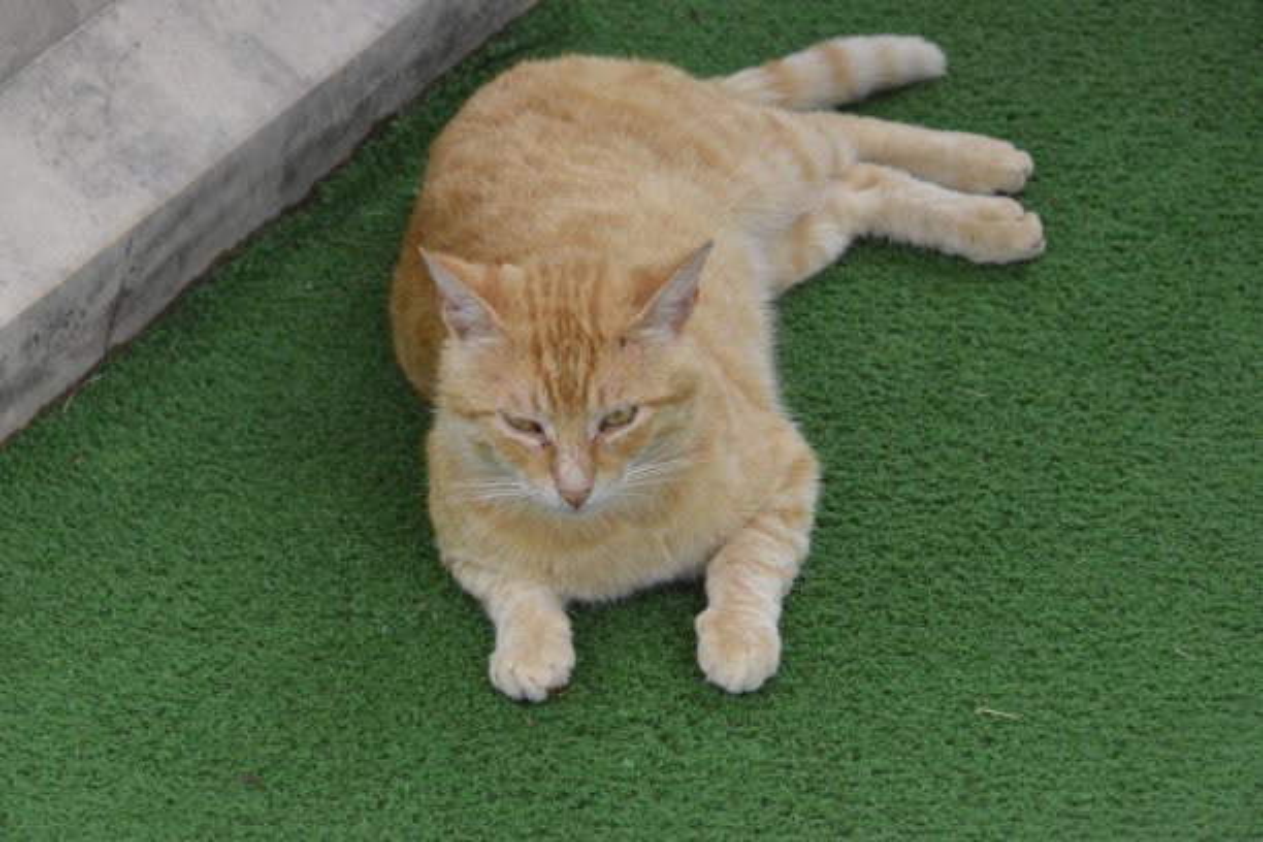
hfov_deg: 10.3
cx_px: 632
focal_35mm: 200
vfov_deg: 6.9
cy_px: 421
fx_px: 7016
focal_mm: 200
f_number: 13
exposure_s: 1/640
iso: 6400
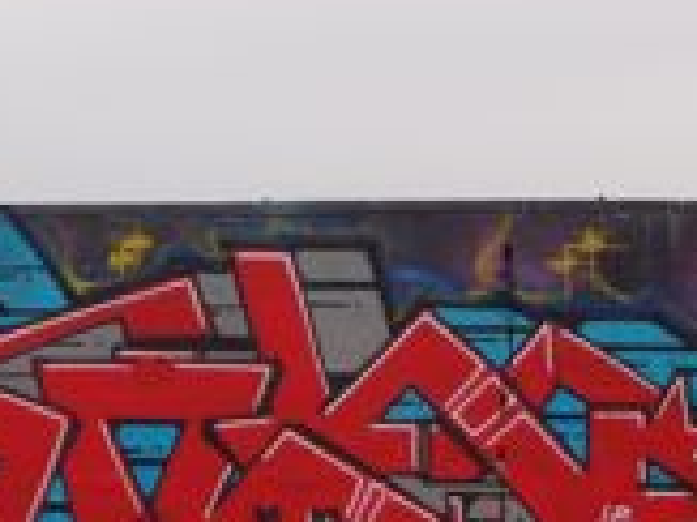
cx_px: 17
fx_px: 2535
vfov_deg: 11.6
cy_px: 537
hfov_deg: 15.4
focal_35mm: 126
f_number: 2.8
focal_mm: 8.99
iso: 100
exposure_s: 1/200
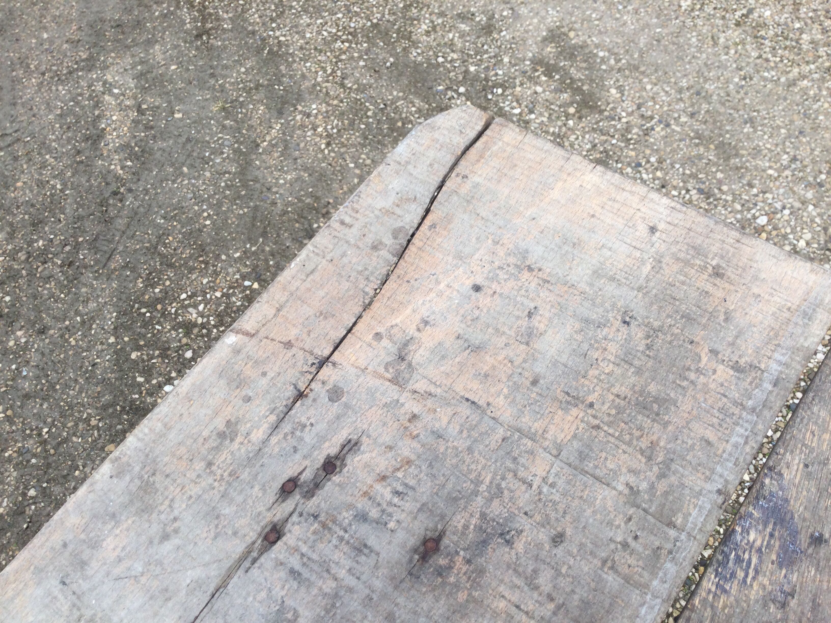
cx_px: 416
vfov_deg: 45.4
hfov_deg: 58.4
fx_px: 744
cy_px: 312
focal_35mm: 31
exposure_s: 1/110
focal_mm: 3.3
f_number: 2.4
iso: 25
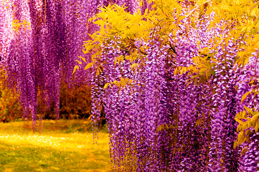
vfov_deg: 8.7
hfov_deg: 13.1
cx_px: 130
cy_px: 86
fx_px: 1132
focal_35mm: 158
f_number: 8
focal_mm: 105
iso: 100
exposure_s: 1/80
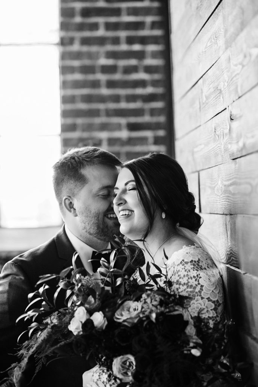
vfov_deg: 23.9
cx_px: 129
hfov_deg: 16.1
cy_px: 194
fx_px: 912
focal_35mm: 85
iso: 400
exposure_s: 1/320
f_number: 2.2
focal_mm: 85
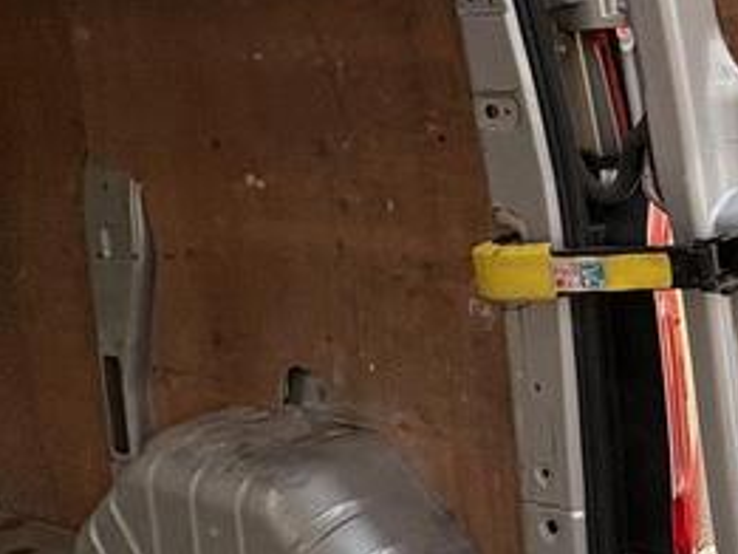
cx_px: 1125
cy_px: 107
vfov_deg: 29.6
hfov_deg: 27.0
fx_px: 1024
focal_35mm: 48
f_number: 2.2
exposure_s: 1/99
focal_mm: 2.22
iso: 80
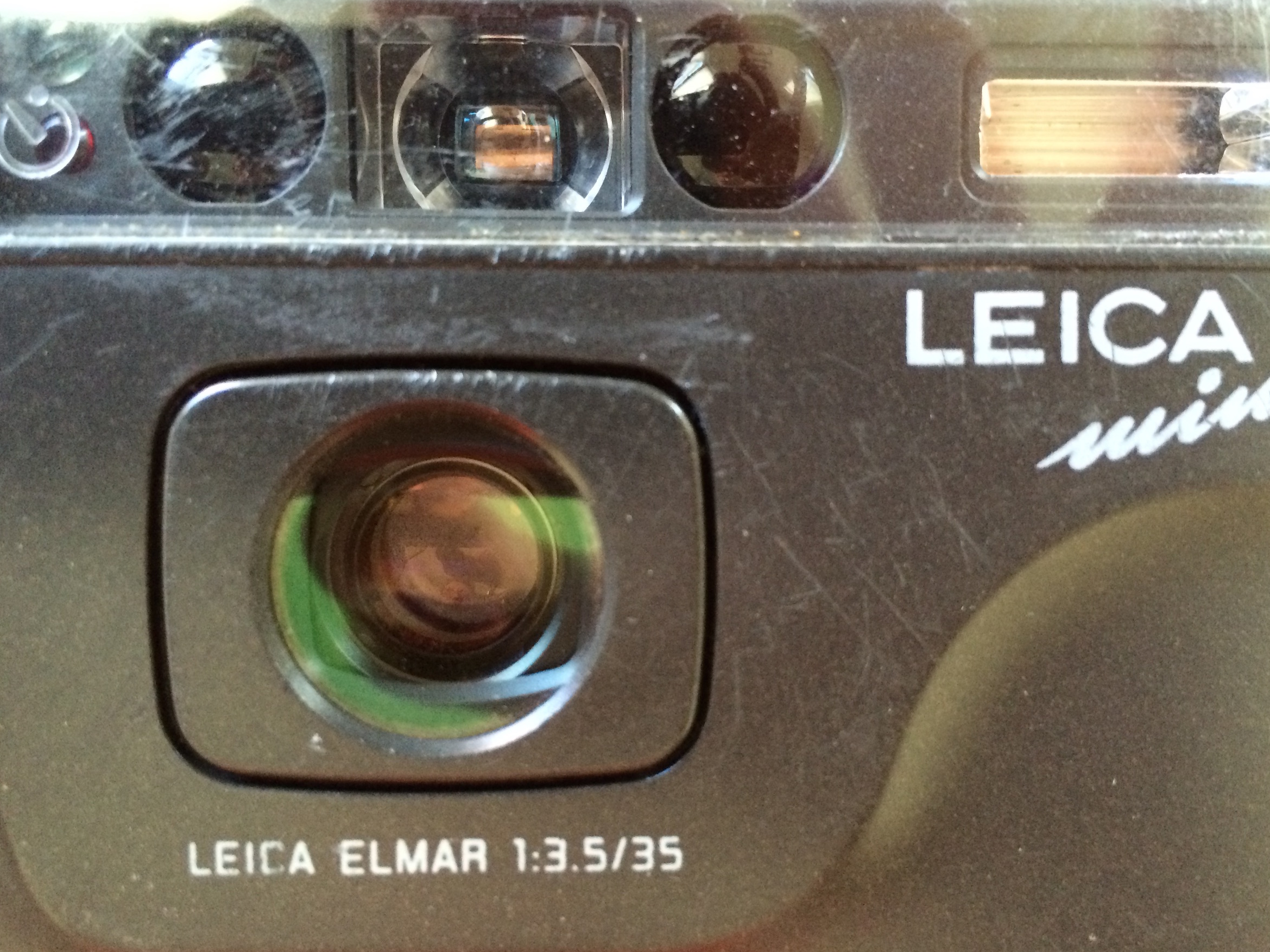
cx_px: 674
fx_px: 1137
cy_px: 463
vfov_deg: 45.4
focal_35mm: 31
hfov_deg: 58.3
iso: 320
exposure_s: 1/30
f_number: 2.2
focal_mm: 4.15
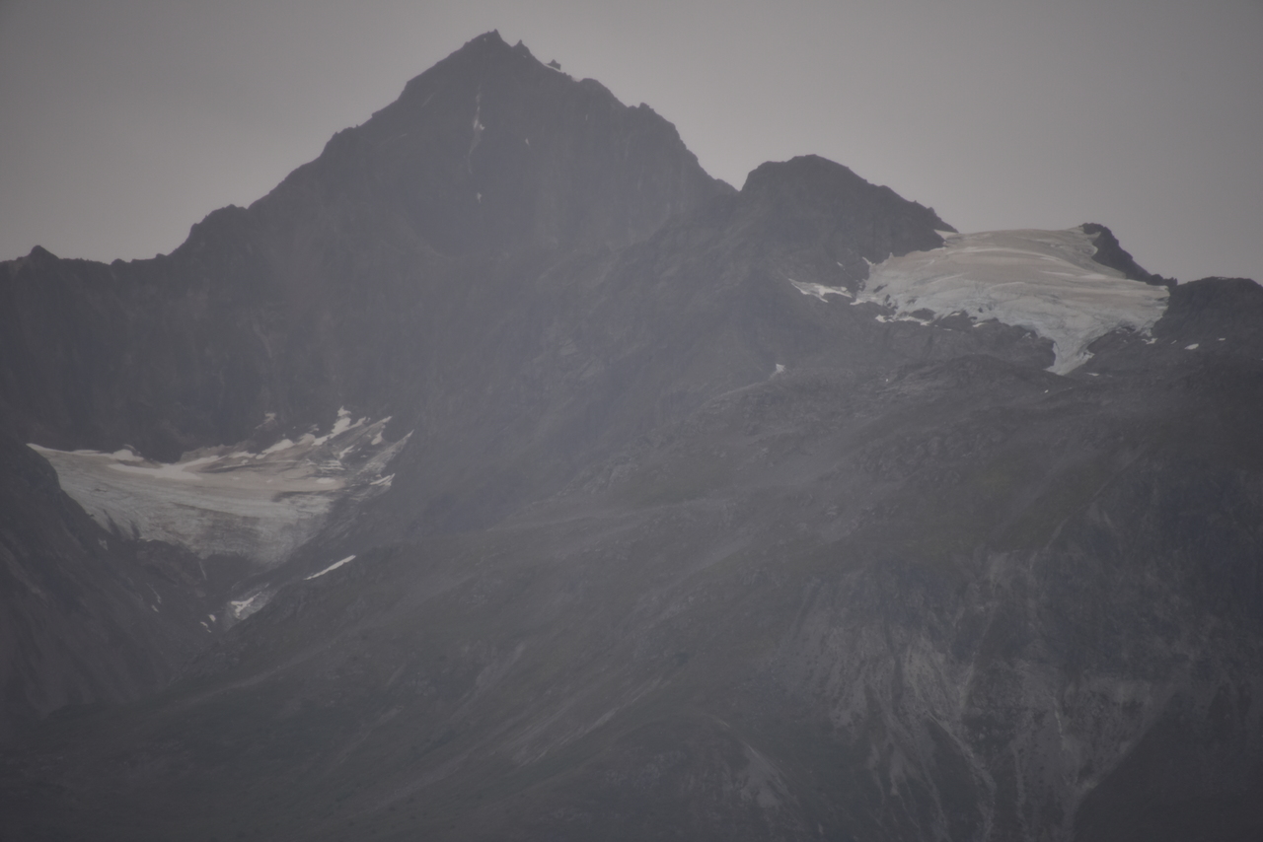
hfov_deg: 6.9
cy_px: 421
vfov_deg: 4.6
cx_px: 632
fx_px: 10527
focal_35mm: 300
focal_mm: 300
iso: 450
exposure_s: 1/640
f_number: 5.6
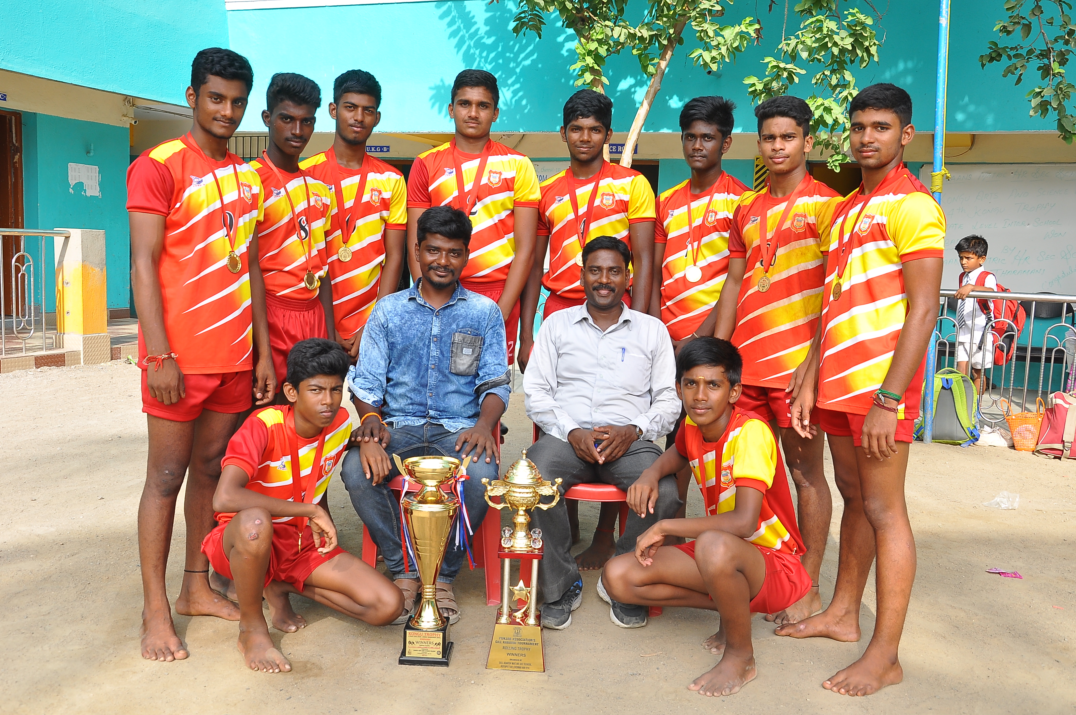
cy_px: 358
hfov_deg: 53.2
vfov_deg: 36.8
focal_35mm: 36
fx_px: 1075
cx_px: 538
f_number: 7.1
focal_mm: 24
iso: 200
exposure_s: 1/125
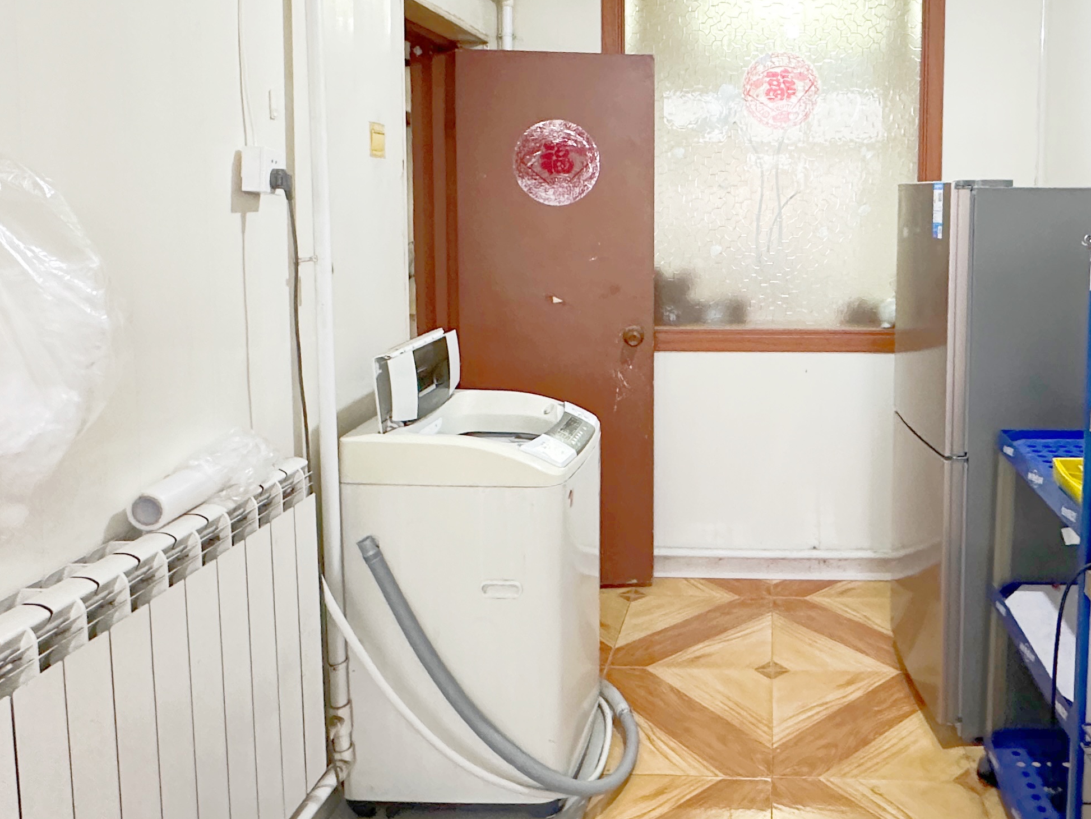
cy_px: 265
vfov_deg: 47.4
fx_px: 914
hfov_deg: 59.8
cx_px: 752
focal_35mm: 29
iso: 400
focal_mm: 2.22
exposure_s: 1/50
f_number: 2.2
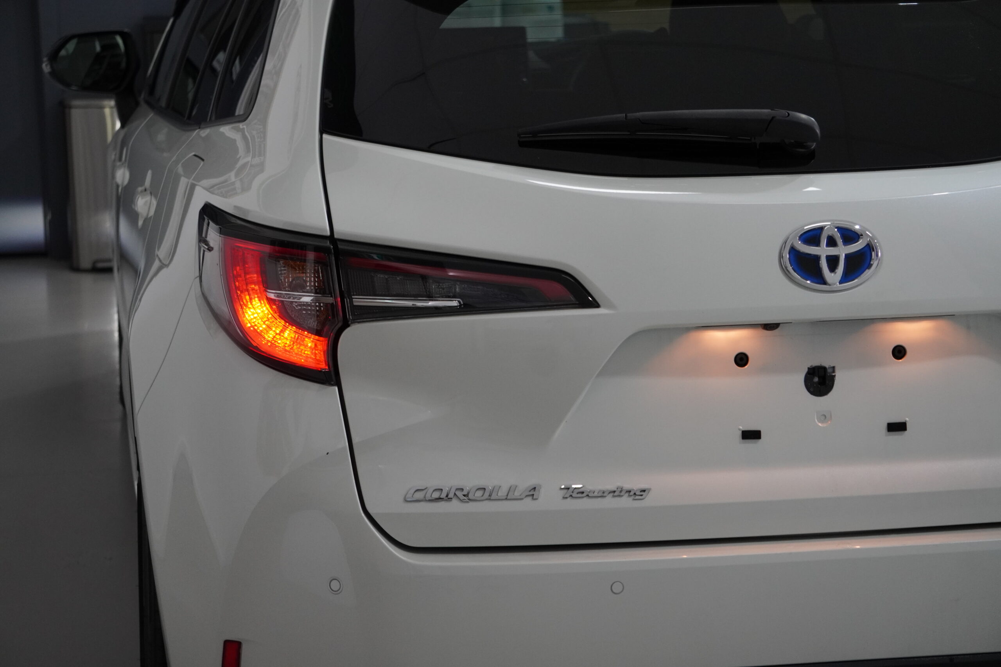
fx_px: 2294
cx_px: 500
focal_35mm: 82
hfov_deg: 24.6
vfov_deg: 16.6
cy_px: 334
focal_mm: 55
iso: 1250
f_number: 5.6
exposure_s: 1/125
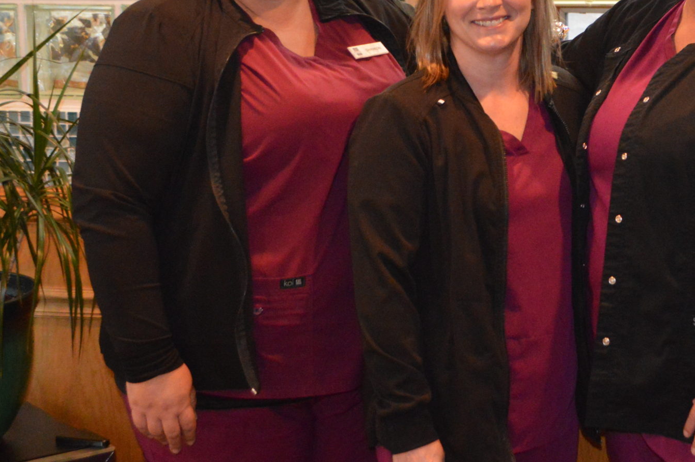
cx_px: 613
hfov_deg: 23.1
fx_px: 1659
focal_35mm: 86
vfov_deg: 15.8
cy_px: 142
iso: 3200
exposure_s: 1/60
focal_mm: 30
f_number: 4.5
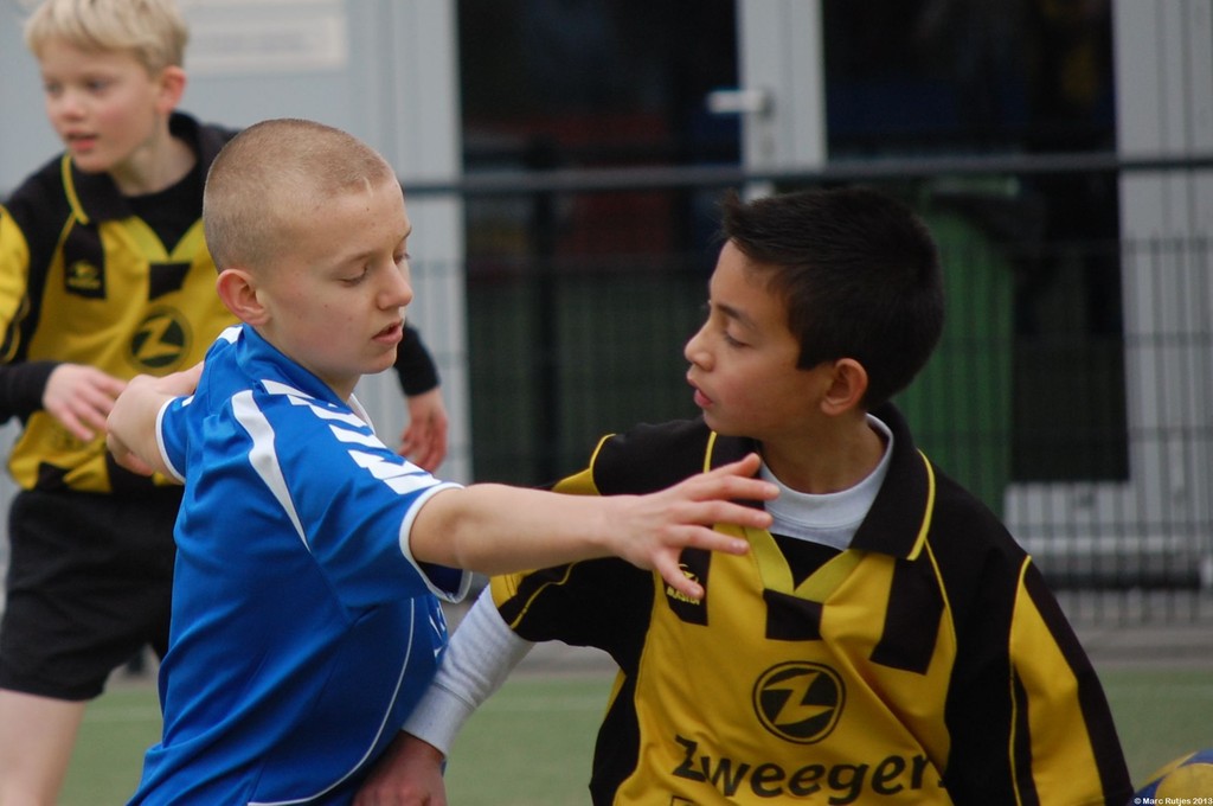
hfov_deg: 6.9
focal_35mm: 300
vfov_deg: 4.6
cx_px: 606
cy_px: 403
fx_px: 10095
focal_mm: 200
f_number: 5.6
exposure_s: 1/640
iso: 400
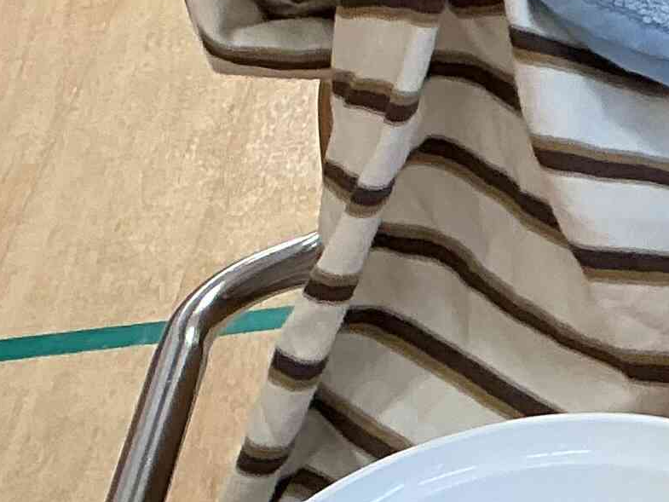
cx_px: 1686
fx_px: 2880
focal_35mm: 149
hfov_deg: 10.9
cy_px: -225
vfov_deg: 9.7
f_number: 1.8
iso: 40
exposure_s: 1/120
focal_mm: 3
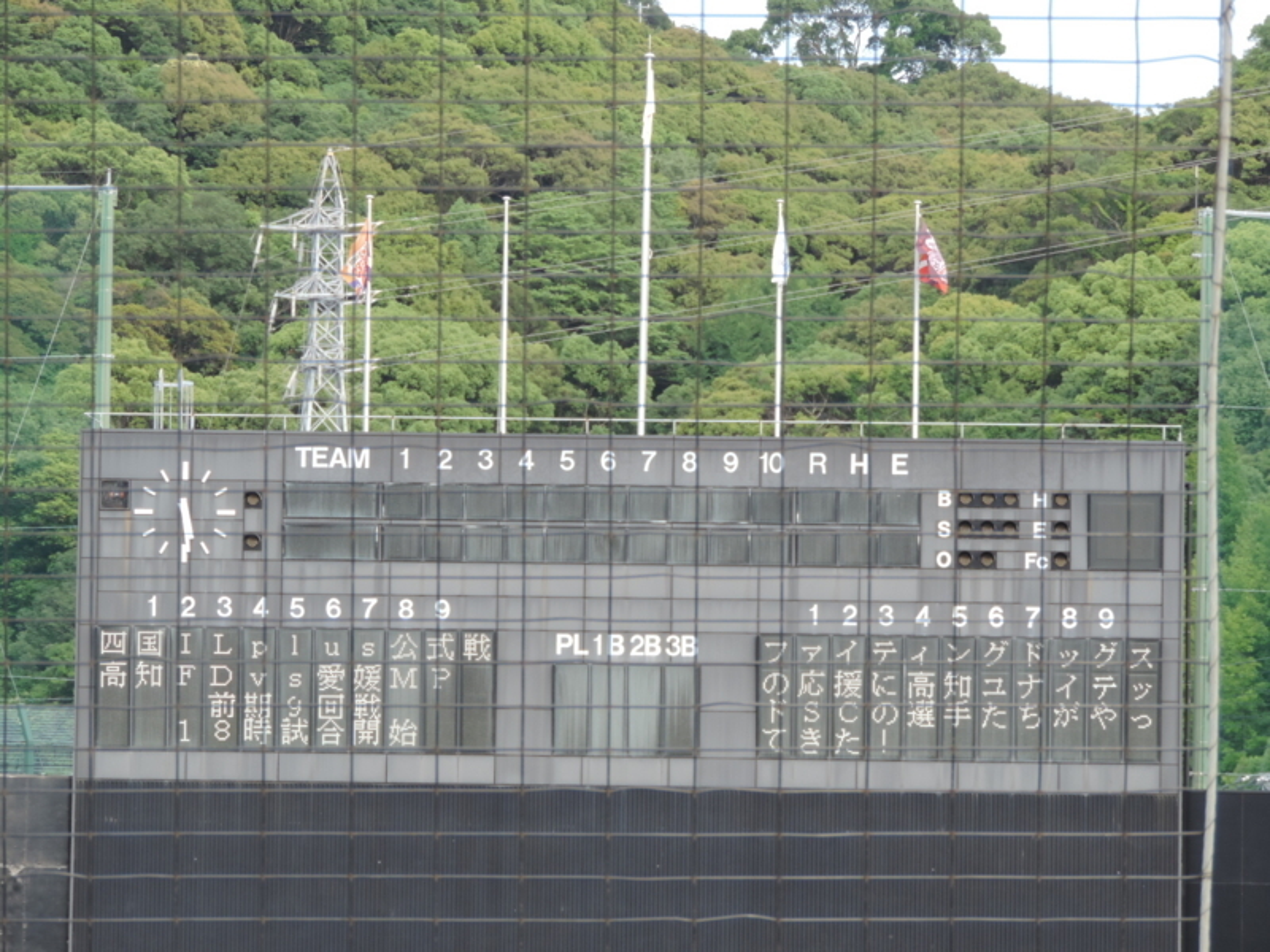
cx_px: 635
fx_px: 7338
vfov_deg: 7.4
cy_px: 476
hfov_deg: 9.9
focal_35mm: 200
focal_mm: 35.6
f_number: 4.6
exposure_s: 1/125
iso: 125
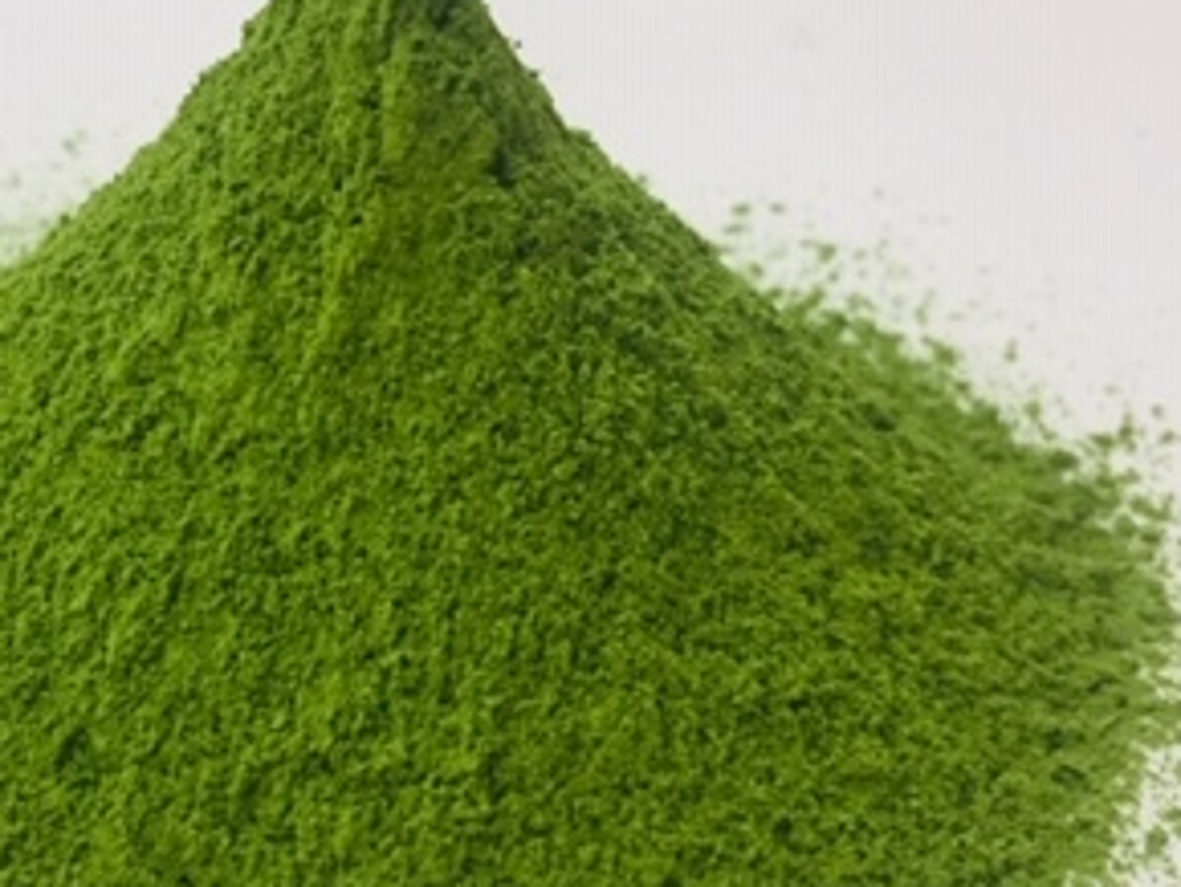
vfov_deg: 22.9
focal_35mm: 64
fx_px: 2185
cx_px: 342
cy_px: 521
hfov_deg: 29.9
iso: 50
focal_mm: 4.15
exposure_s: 1/30
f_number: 2.2
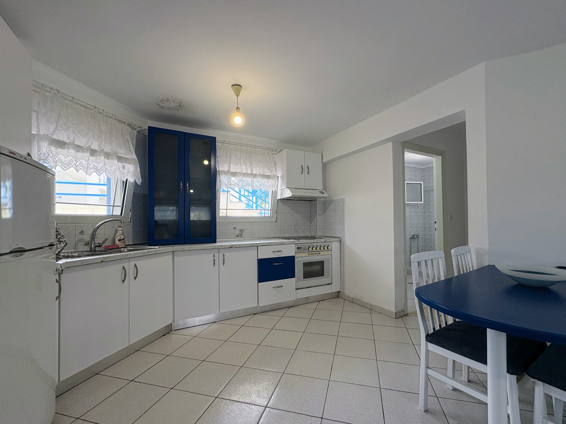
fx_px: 245
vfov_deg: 81.7
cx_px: 296
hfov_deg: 98.1
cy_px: 219
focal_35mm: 15
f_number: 2.2
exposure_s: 1/99
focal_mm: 2.22
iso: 160
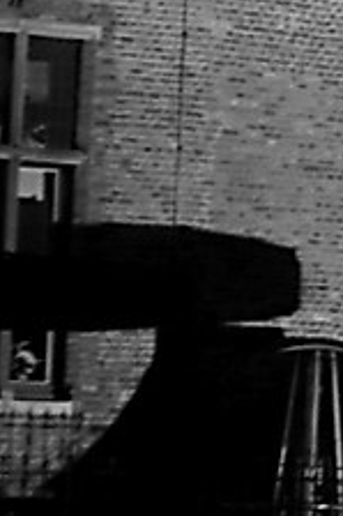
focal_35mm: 386
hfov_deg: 3.3
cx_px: 1763
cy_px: -447
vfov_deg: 5.3
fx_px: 5525
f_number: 8
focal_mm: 24.38
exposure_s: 13
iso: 100
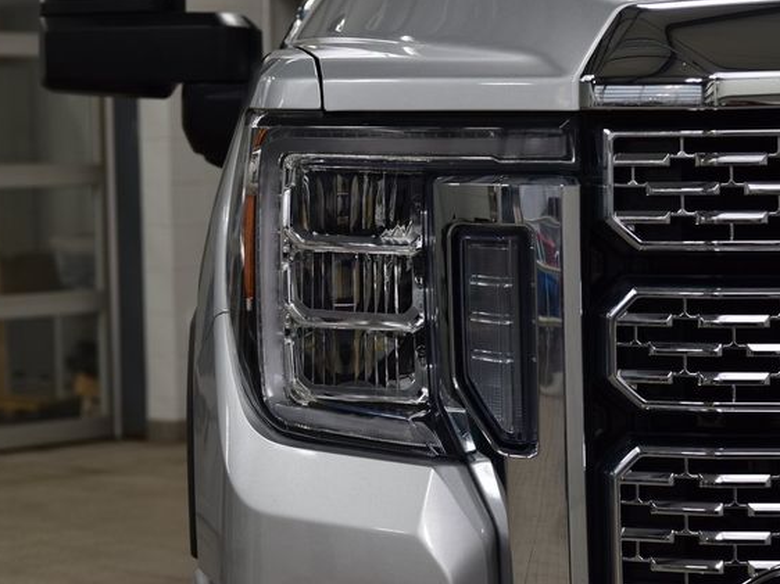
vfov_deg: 12.9
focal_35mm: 115
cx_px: 426
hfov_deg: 17.1
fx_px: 2590
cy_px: 292
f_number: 7.1
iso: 450
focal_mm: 70
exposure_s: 1/30
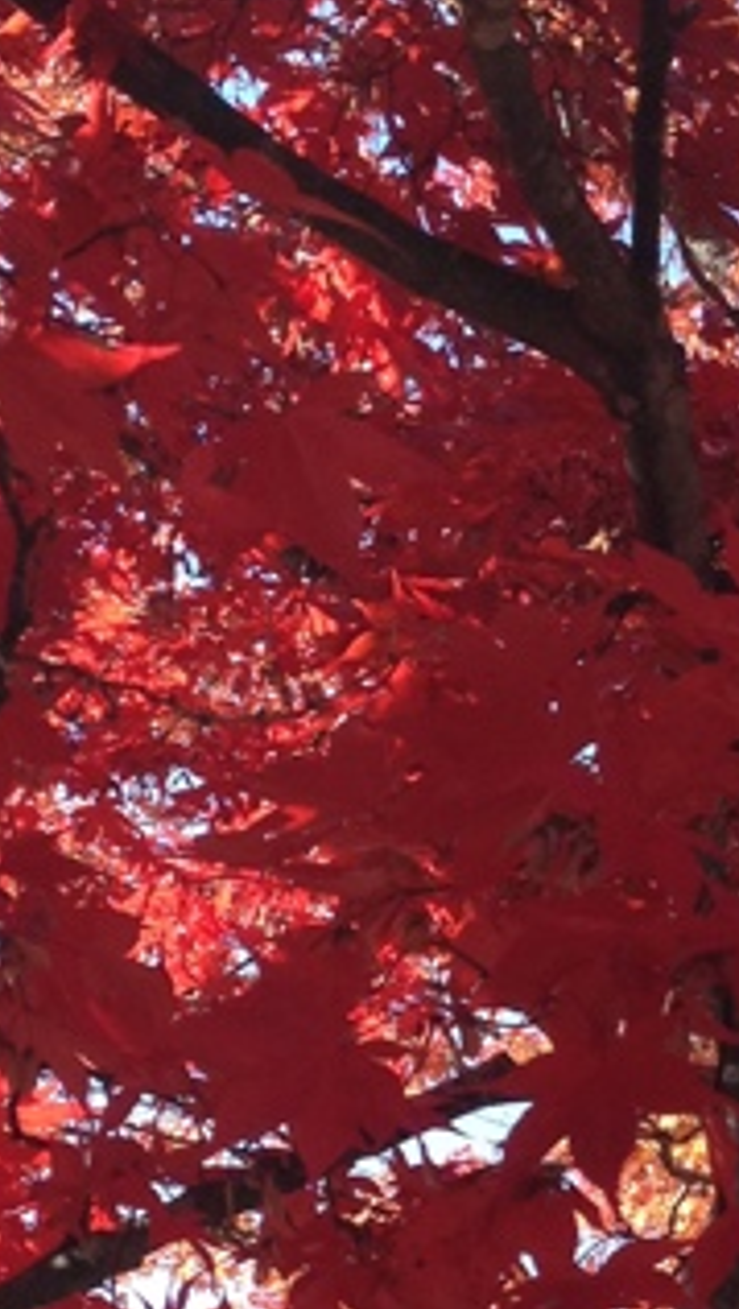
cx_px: 760
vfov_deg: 17.2
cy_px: 1127
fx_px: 4272
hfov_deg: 9.8
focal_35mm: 123
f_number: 2.4
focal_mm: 4.28
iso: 50
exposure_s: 1/531
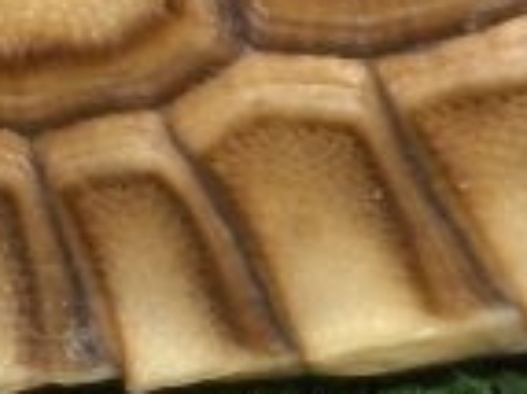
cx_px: 711
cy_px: -110
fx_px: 7165
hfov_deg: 4.2
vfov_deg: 3.1
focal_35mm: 471
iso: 100
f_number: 7.7
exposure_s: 1/125
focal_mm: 17.39
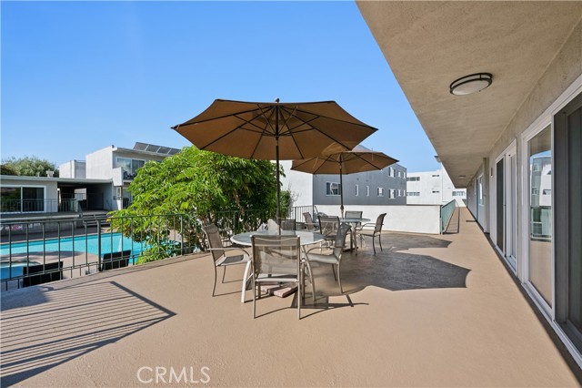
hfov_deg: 104.3
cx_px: 291
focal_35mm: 14
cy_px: 194
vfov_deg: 81.1
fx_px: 226
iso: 100
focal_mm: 14
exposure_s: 1/250
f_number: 9
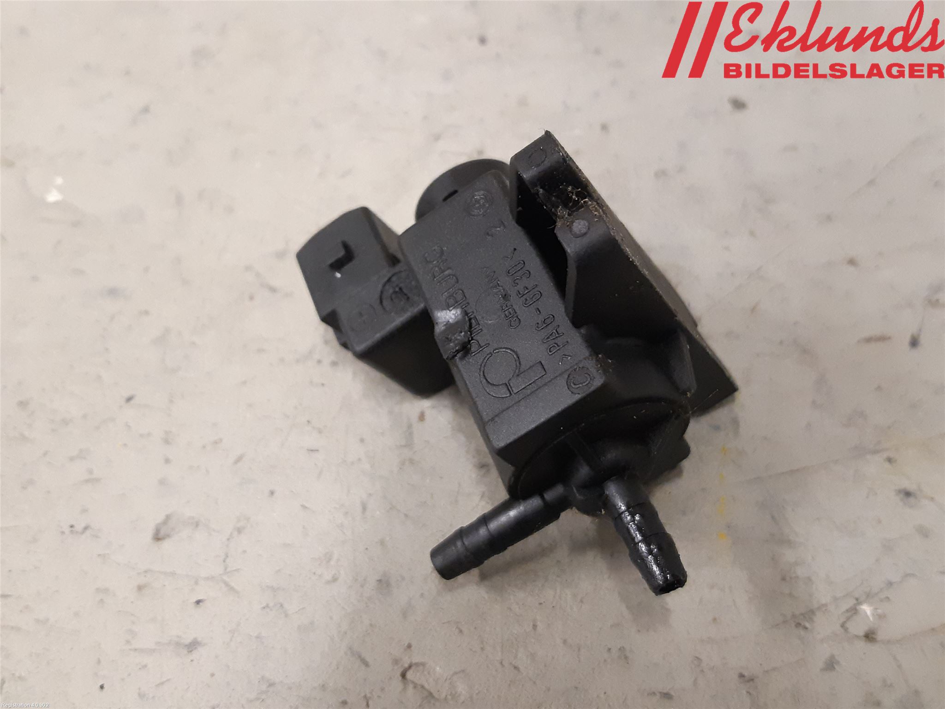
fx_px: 710
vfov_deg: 53.1
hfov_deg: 67.3
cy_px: 354
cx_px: 472
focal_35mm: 26
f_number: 1.7
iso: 320
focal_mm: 3.93
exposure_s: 1/50
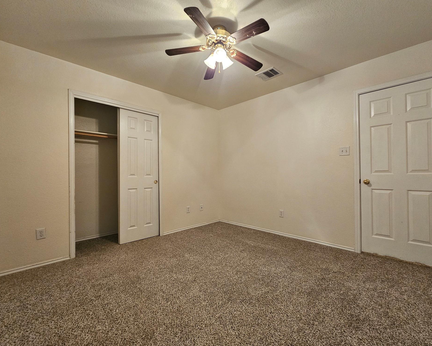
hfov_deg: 100.6
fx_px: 179
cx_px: 225
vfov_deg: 88.0
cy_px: 175
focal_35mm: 14
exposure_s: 1/30
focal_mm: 2.2
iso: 320
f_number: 2.2
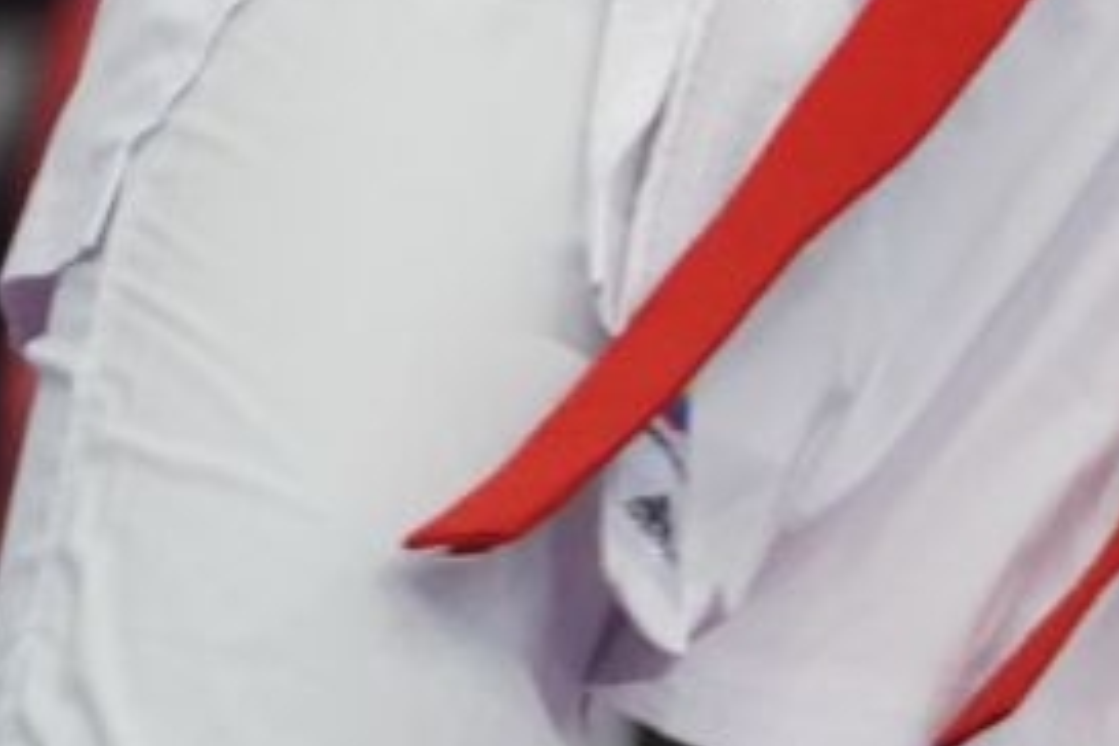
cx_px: 2090
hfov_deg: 2.5
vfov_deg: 1.6
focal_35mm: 838
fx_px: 26046
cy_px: -1176
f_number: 2.8
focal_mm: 127
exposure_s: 1/1000
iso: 2500
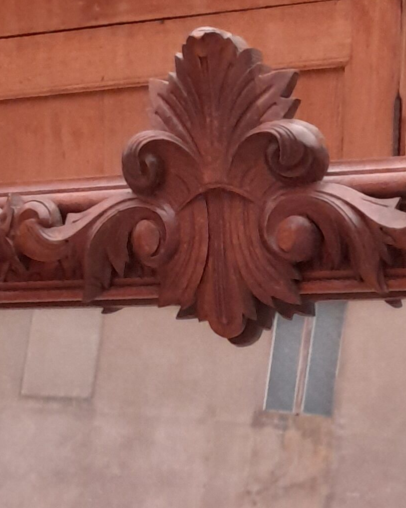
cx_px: 225
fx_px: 1443
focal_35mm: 96
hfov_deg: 16.0
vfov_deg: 16.1
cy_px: 972
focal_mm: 4.6
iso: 250
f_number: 2
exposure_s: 1/50
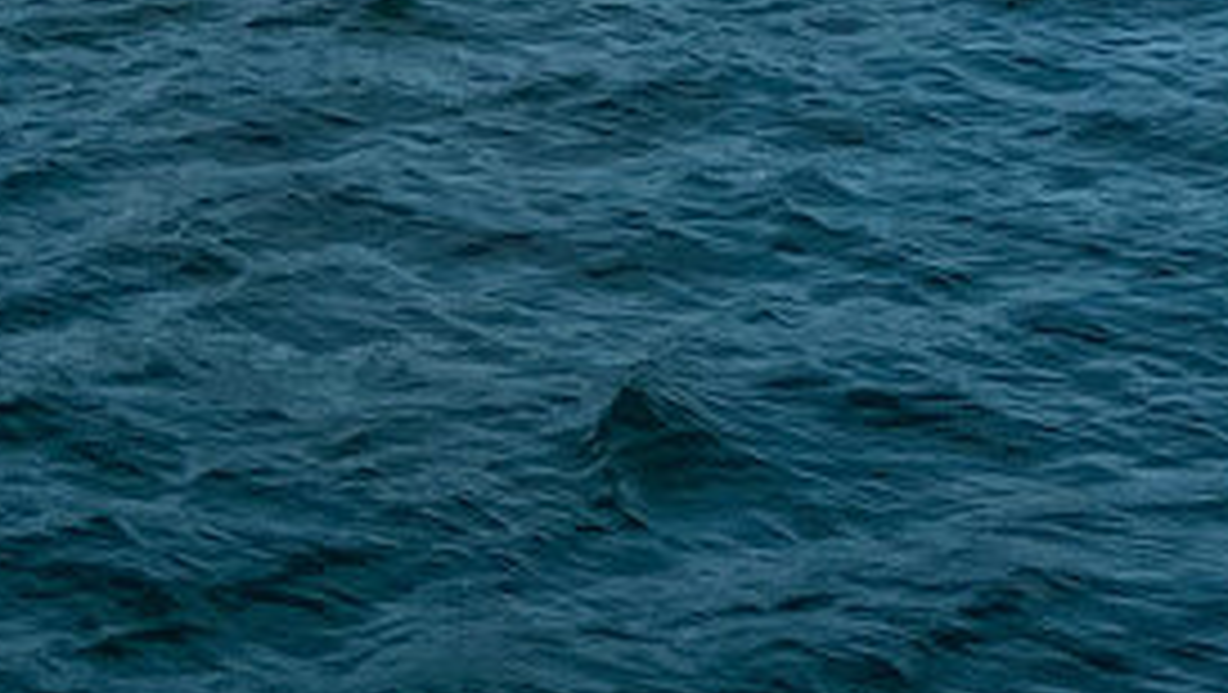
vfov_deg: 6.4
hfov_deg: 12.6
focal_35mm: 166
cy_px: -1656
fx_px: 5409
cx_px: -288
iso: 50
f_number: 1.5
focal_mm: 5.7
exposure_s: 1/4600
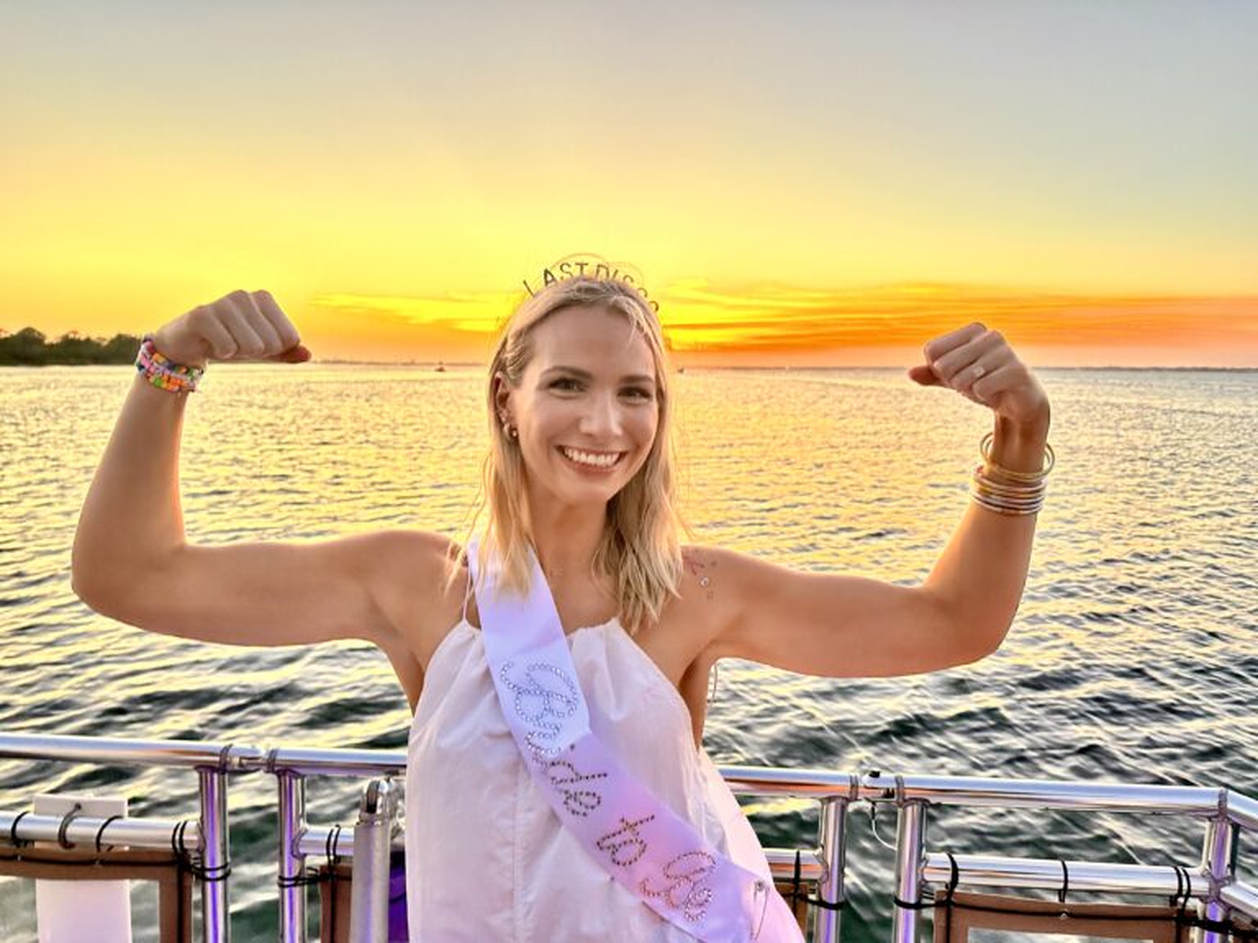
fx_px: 872
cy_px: 472
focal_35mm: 24
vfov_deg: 56.8
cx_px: 629
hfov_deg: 71.6
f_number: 1.78
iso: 250
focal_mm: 6.86
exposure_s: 1/83
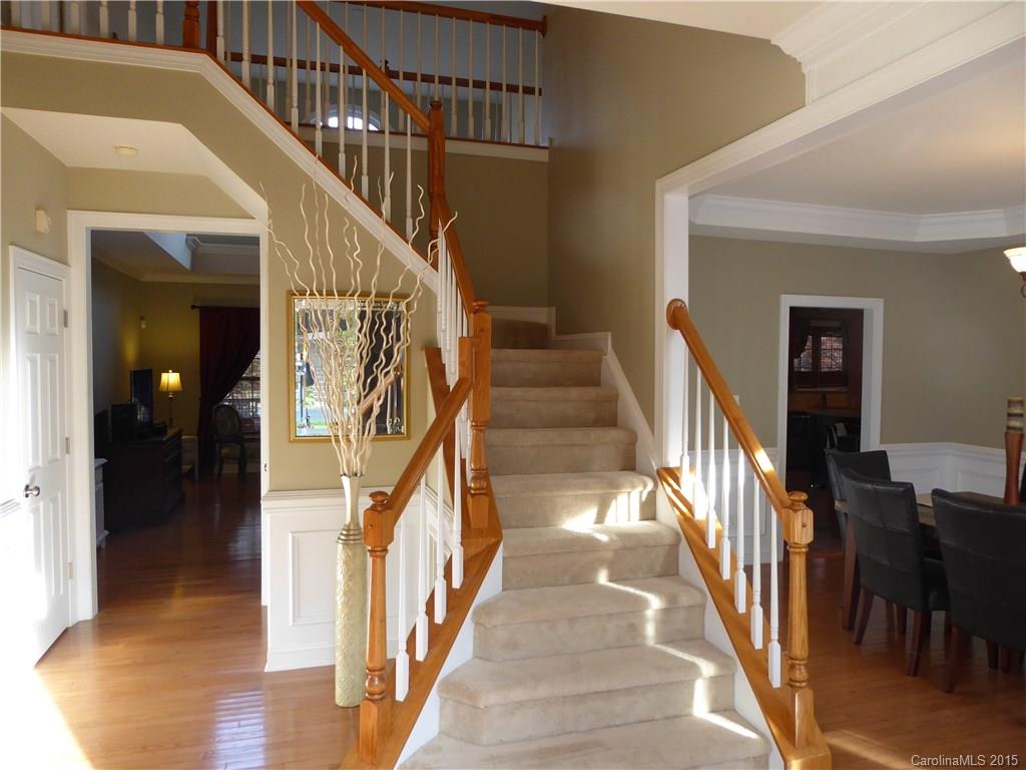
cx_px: 513
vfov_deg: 54.9
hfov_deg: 69.4
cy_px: 385
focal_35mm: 25
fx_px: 741
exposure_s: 1/60
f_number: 3.3
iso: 200
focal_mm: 4.3
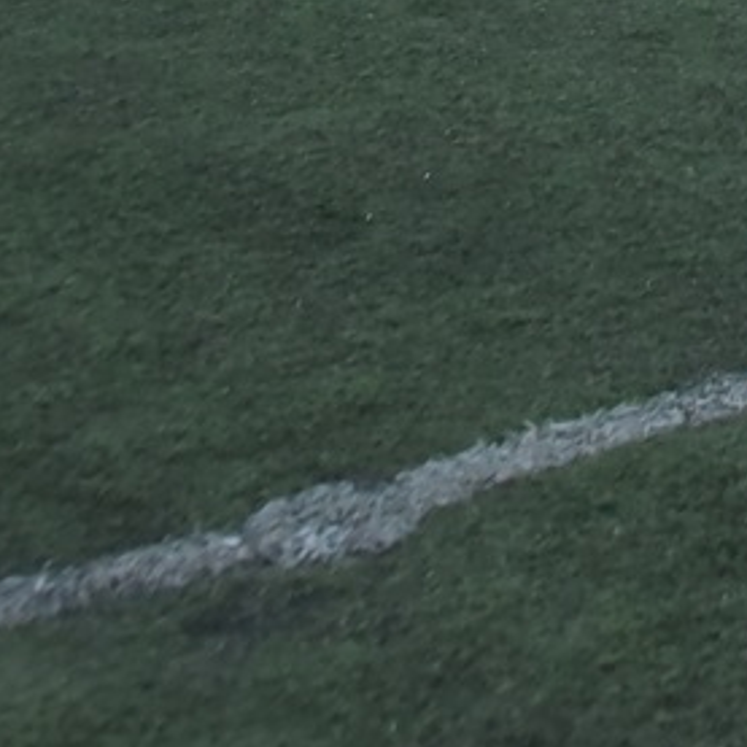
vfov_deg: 12.7
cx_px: 1300
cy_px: -446
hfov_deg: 12.5
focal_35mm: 129
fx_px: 3149
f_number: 5.6
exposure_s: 1/160
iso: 3200
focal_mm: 28
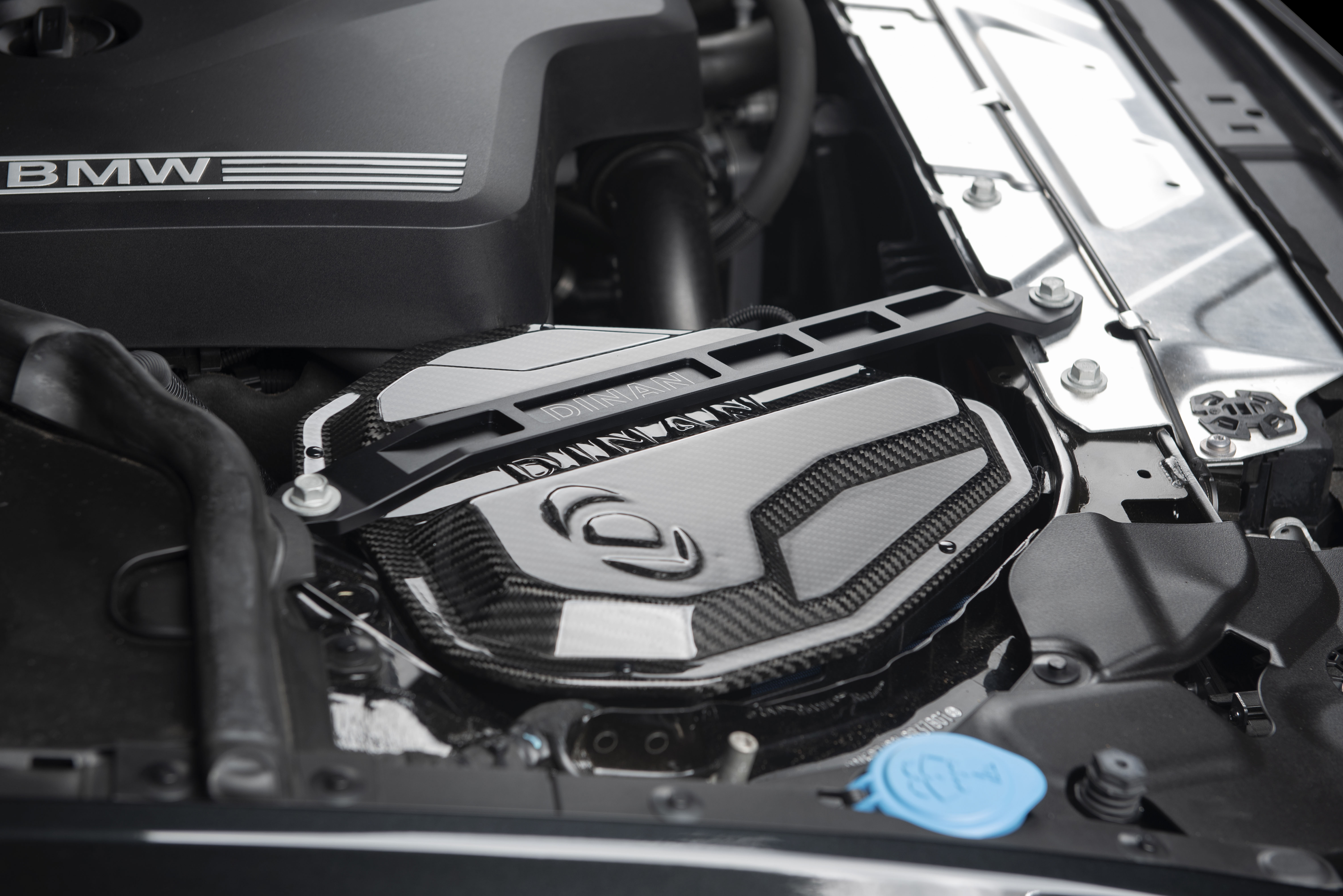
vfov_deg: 21.9
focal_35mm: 62
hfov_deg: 32.4
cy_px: 448
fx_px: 2314
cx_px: 672
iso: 100
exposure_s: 1/125
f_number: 5.6
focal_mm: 62
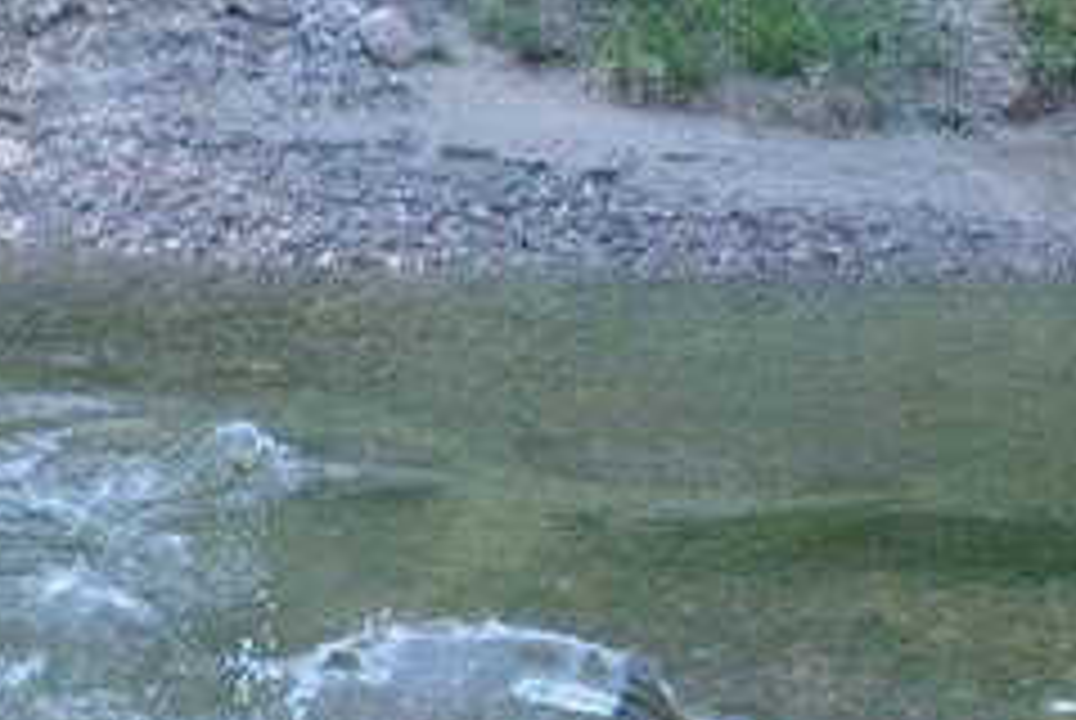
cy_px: 695
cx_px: 117
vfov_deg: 9.8
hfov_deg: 14.6
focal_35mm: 139
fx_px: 4160
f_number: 4.6
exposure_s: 1/234
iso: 602
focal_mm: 11.2
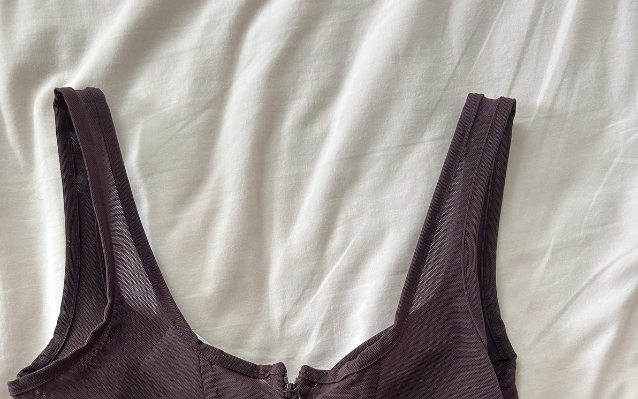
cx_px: 317
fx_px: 643
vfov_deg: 32.6
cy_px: 363
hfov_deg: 52.7
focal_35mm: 37
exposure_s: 1/71
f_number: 1.5
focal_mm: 5.7
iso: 125
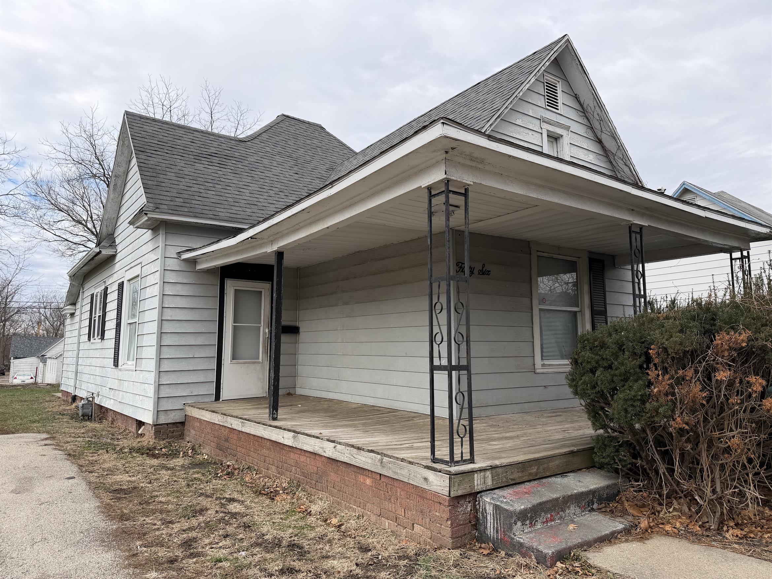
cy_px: 290
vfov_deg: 56.8
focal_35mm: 24
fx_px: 535
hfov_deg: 71.6
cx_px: 386
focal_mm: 6.76
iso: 80
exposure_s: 1/1156
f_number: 1.78
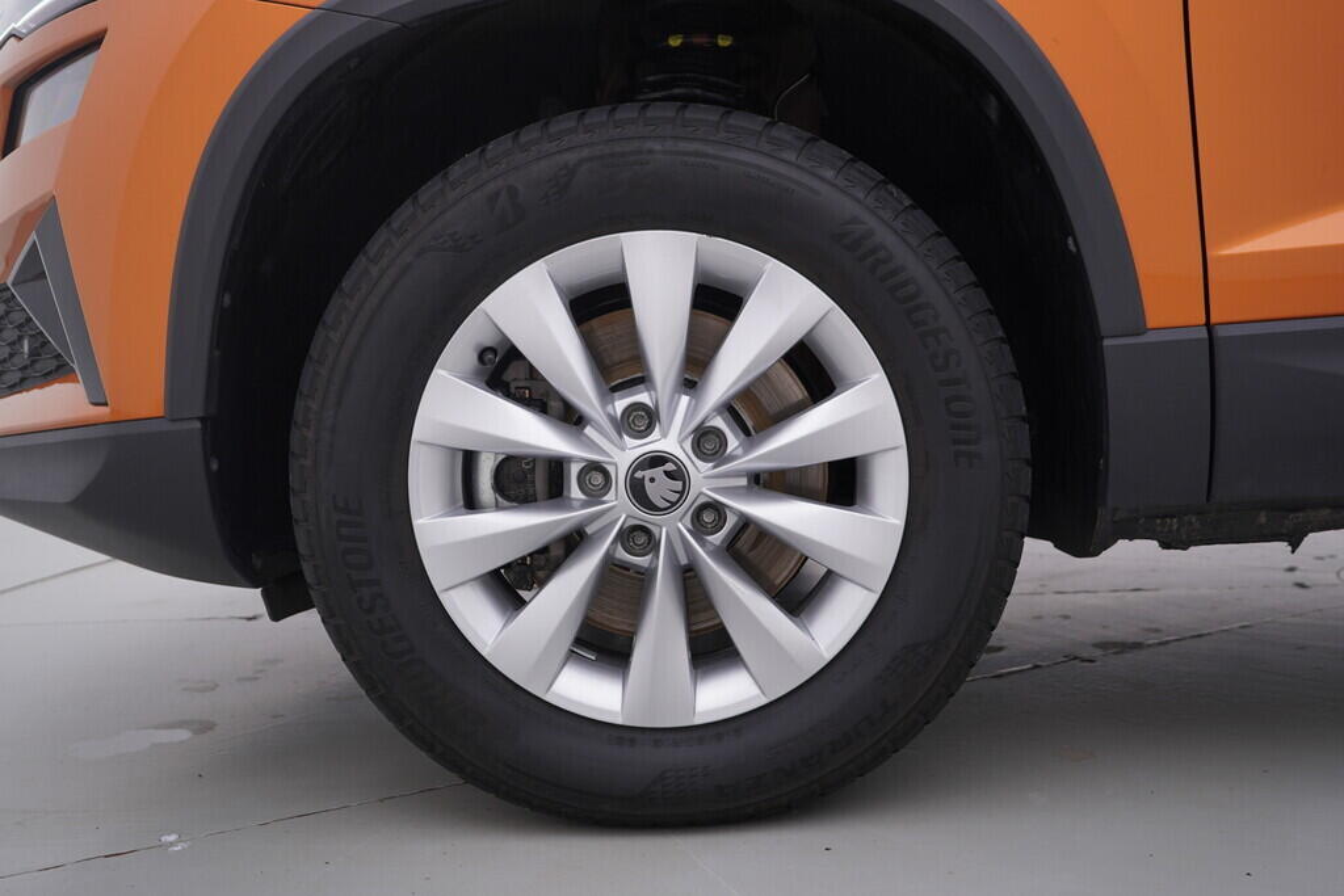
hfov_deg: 53.1
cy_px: 448
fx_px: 1344
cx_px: 672
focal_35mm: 36
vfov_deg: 36.9
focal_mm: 24
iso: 125
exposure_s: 1/80
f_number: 4
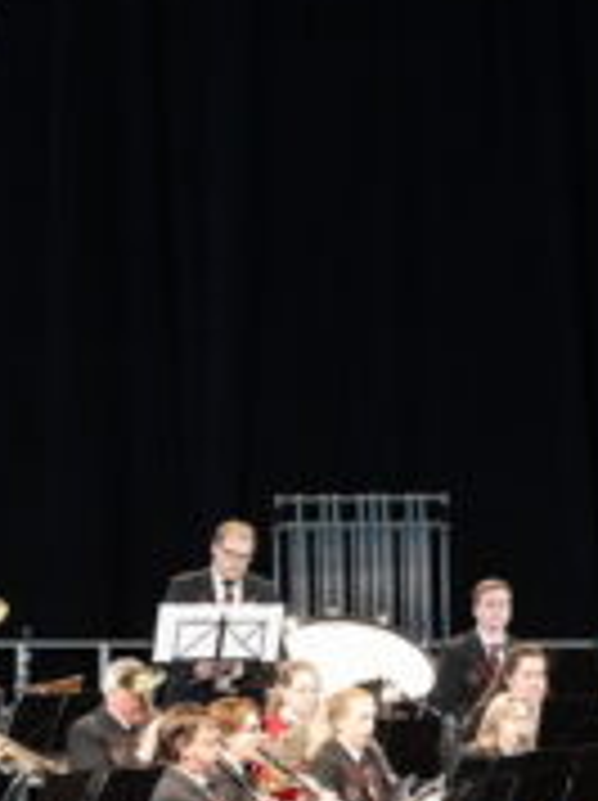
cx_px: 463
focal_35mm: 264
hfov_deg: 5.6
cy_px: 583
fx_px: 6096
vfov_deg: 7.5
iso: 4000
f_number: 8
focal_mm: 75
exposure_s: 1/125
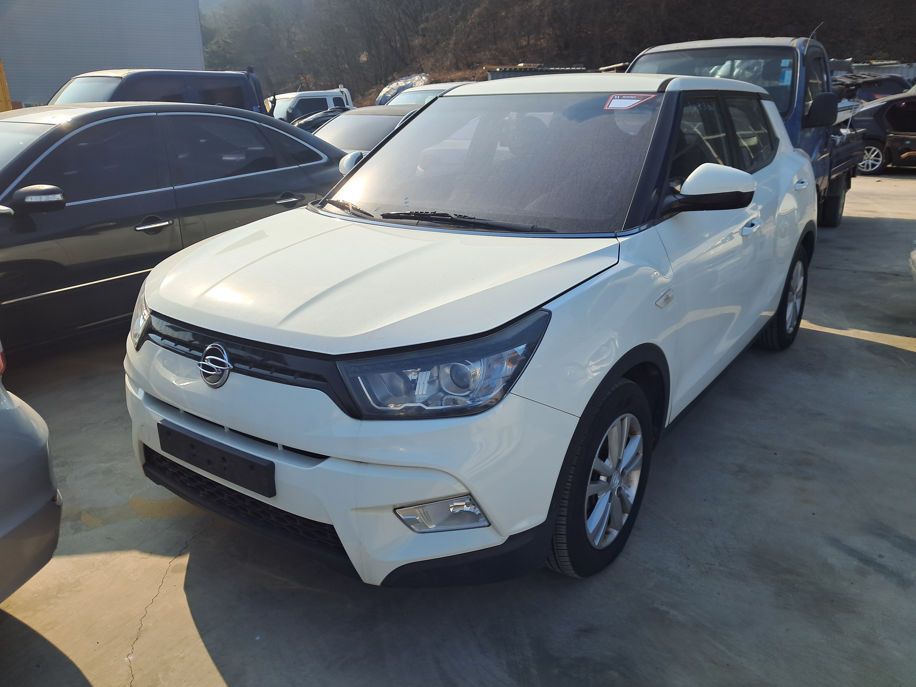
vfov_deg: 51.4
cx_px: 458
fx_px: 714
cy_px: 344
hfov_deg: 65.3
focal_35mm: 27
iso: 50
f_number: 1.8
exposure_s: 1/955
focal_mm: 4
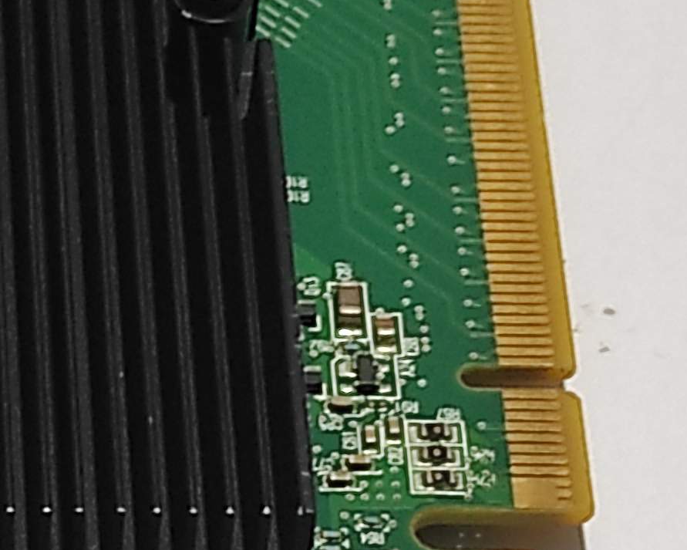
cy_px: 357
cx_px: -210
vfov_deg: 12.1
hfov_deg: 14.5
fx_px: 2583
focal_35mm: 127
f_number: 1.89
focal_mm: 5.43
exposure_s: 1/33
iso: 514
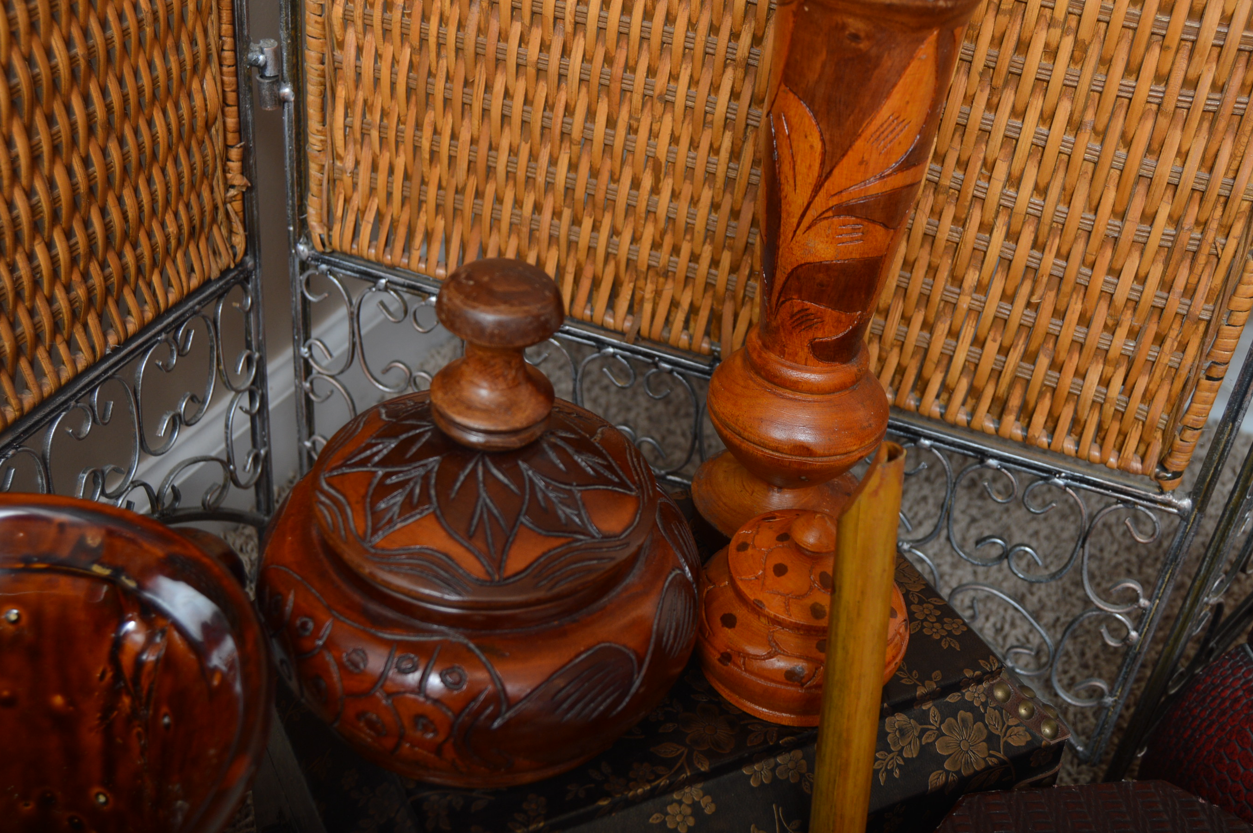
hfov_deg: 48.5
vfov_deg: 33.3
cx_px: 647
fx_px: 1391
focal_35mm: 40
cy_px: 387
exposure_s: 1/200
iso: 200
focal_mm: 24
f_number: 3.8
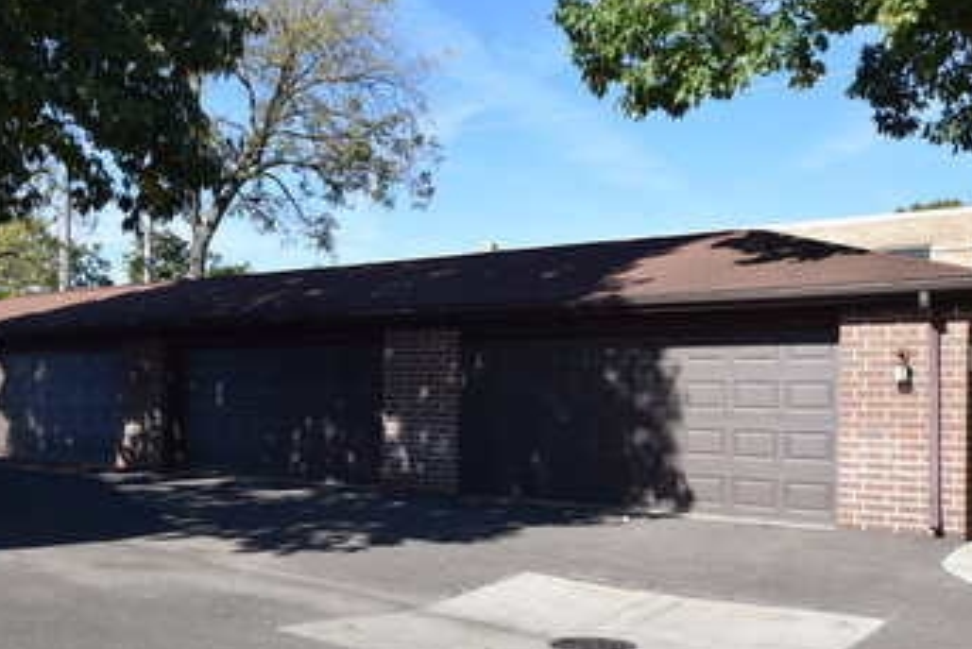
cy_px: 371
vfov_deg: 31.9
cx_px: 371
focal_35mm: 42
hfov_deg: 46.0
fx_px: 1134
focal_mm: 20
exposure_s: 1/250
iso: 200
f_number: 8
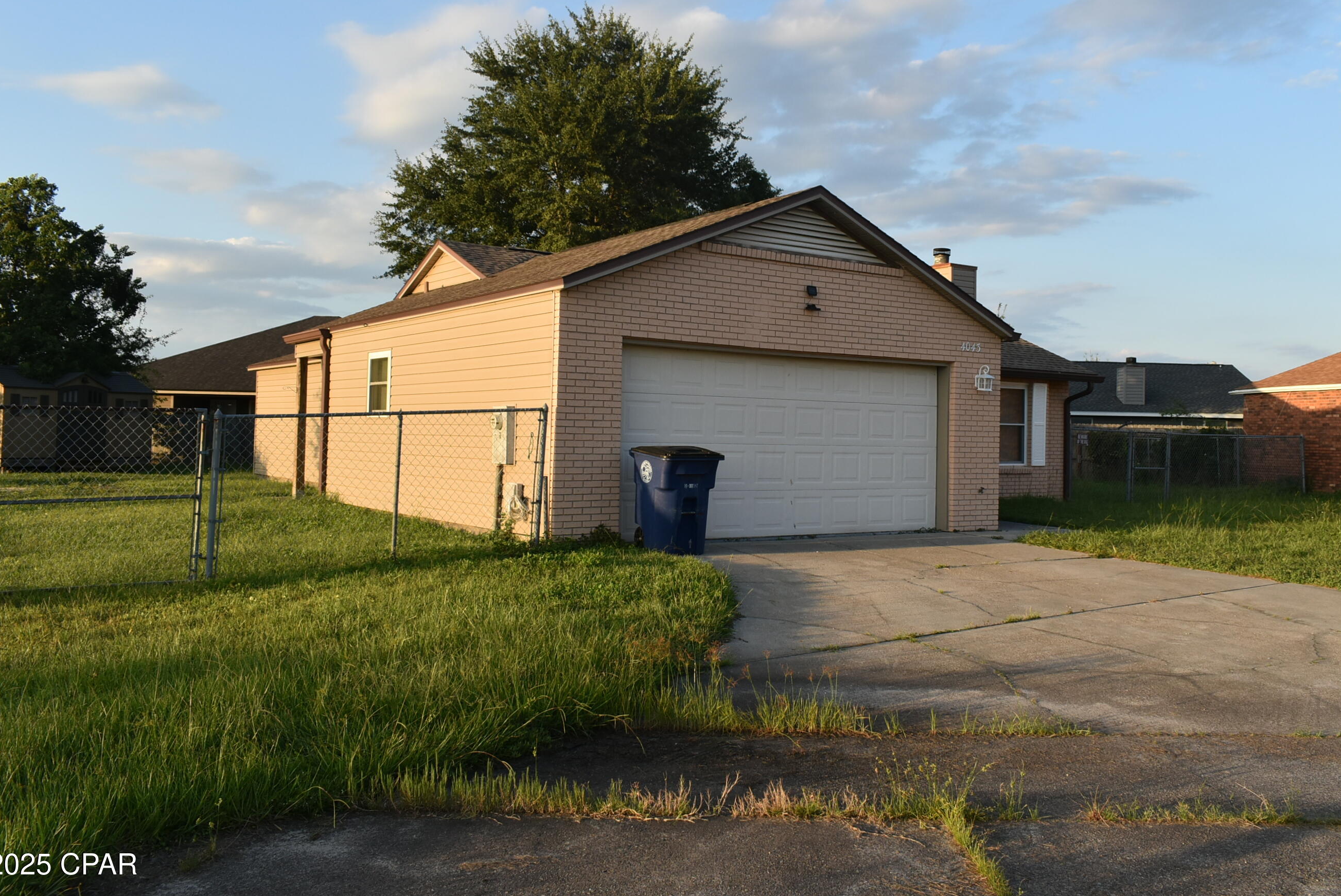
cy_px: 397
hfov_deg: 60.1
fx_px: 1156
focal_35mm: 31
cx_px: 733
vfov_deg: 42.3
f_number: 8
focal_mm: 18
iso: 320
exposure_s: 1/250
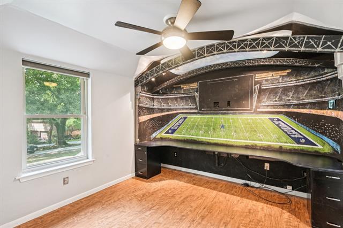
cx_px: 172
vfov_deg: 73.7
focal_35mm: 16
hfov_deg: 96.8
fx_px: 152
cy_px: 114
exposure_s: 1/4
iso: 400
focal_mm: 16
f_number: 8
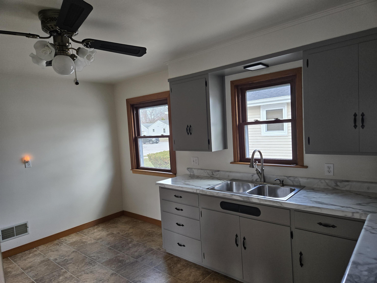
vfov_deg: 58.9
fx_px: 250
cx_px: 188
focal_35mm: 23
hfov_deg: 73.9
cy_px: 142
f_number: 1.8
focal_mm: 5.4
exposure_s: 1/120
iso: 160
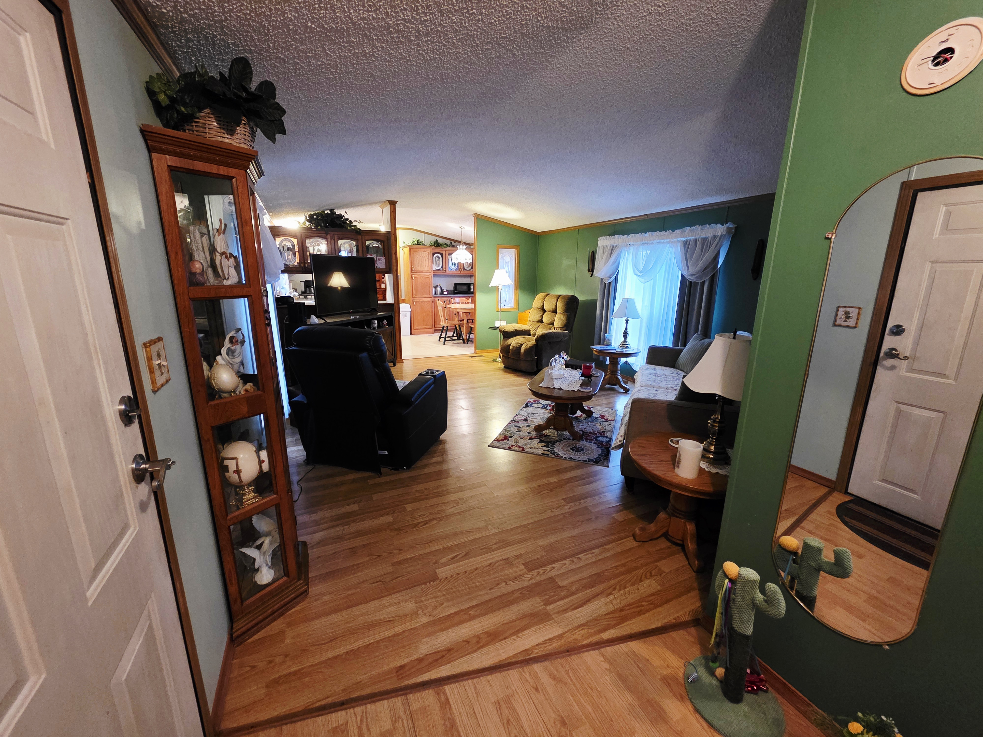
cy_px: 368
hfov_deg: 106.2
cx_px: 492
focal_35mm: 13
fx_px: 369
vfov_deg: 89.9
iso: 800
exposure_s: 1/60.2
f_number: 1.9
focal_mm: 2.2
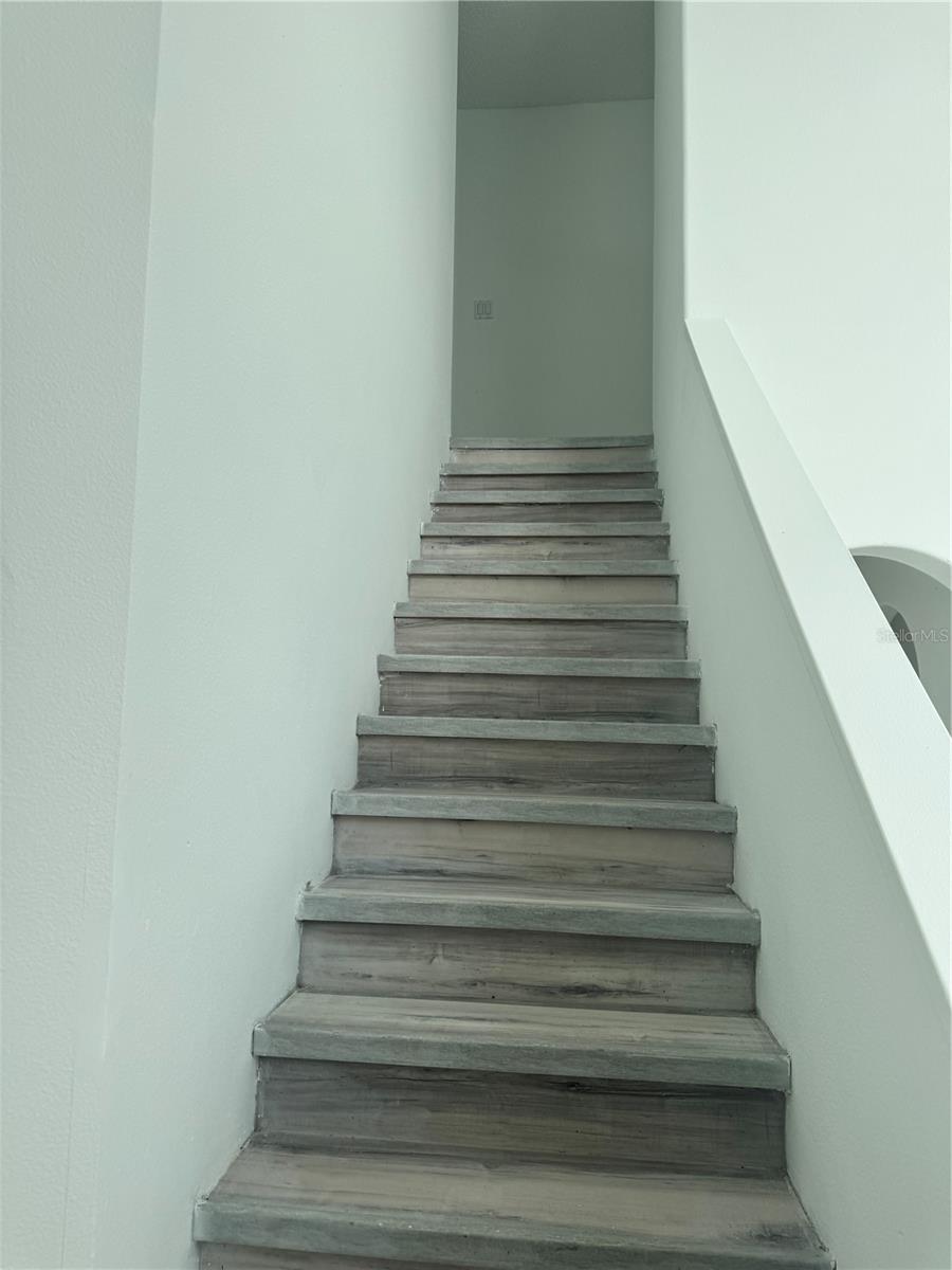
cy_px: 635
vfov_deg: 71.6
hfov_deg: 56.8
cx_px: 476
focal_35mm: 24
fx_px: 880
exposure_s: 1/412
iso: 80
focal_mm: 6.76
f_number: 1.78
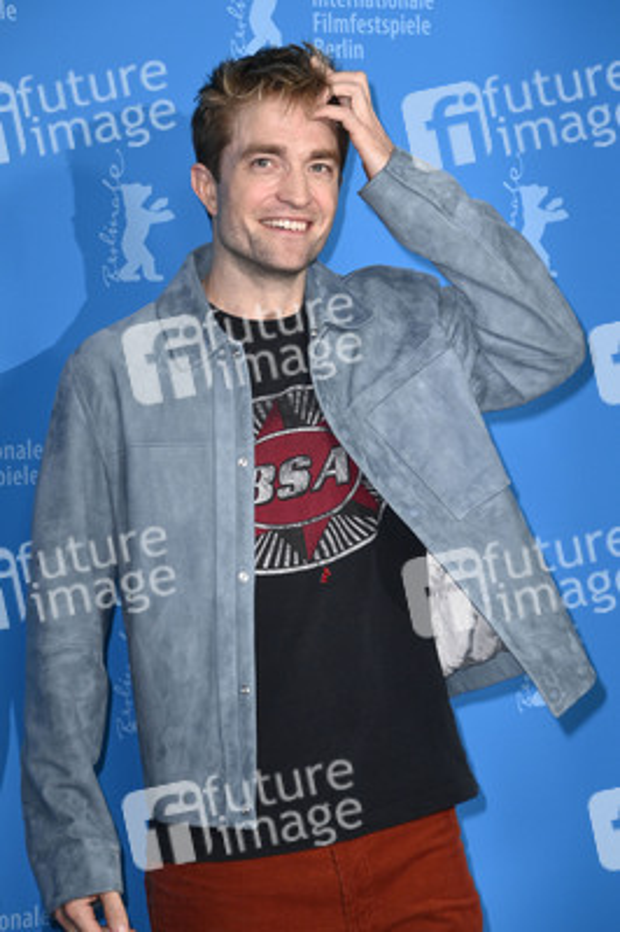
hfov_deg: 11.2
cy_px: 466
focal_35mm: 122
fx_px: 3157
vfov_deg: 16.8
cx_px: 310
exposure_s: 1/250
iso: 1000
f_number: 5.6
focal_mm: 122
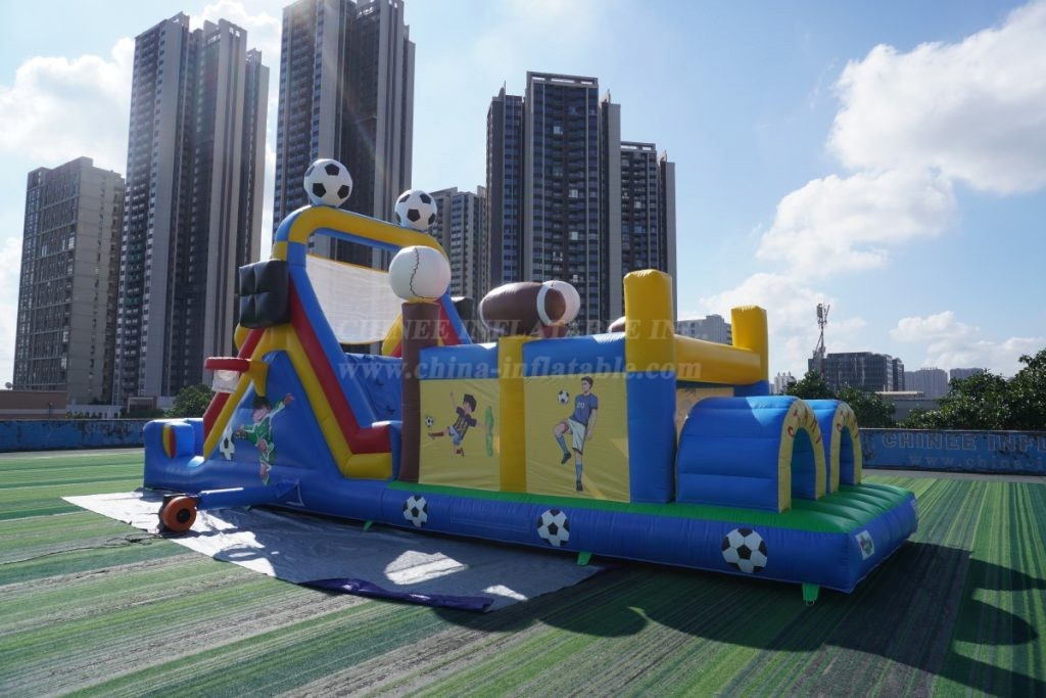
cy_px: 349
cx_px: 523
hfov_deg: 73.7
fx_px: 697
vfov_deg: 53.1
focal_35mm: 24
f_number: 8
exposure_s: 1/320
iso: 100
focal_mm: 16
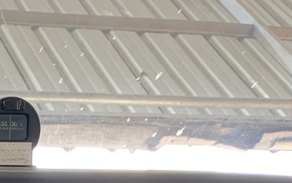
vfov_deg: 10.5
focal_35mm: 110
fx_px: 876
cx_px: -20
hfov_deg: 18.3
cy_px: 421
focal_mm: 4.25
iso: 200
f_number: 1.8
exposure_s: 1/60
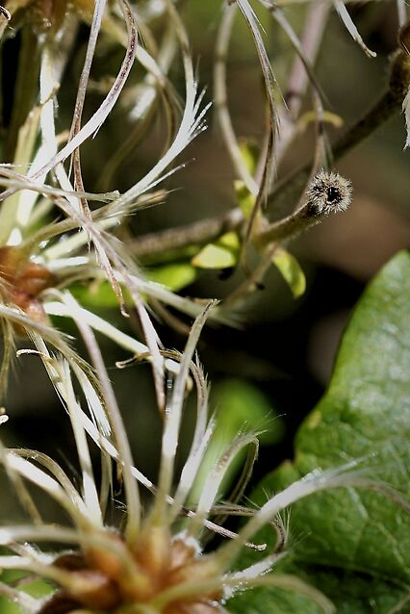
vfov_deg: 10.9
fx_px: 3208
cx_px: -477
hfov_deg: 7.0
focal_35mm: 188
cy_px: 288
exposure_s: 1/200
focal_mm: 50
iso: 100
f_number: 6.3
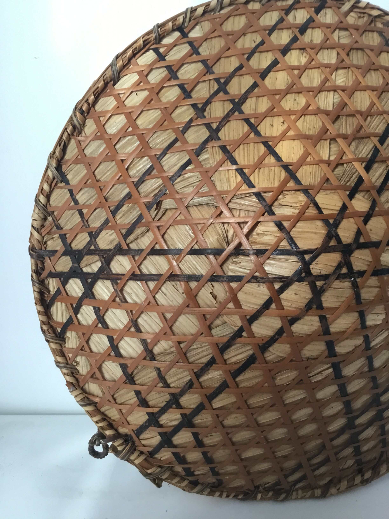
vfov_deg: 58.4
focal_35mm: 31
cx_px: 194
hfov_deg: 45.4
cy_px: 260
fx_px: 464
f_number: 2.4
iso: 100
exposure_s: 1/33
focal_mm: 3.3
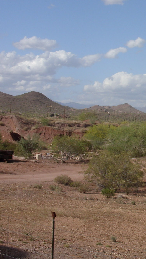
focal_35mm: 80
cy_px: 103
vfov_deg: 26.5
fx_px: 550
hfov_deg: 14.1
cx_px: 223
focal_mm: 6.3
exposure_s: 1/647
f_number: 4.9
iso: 50
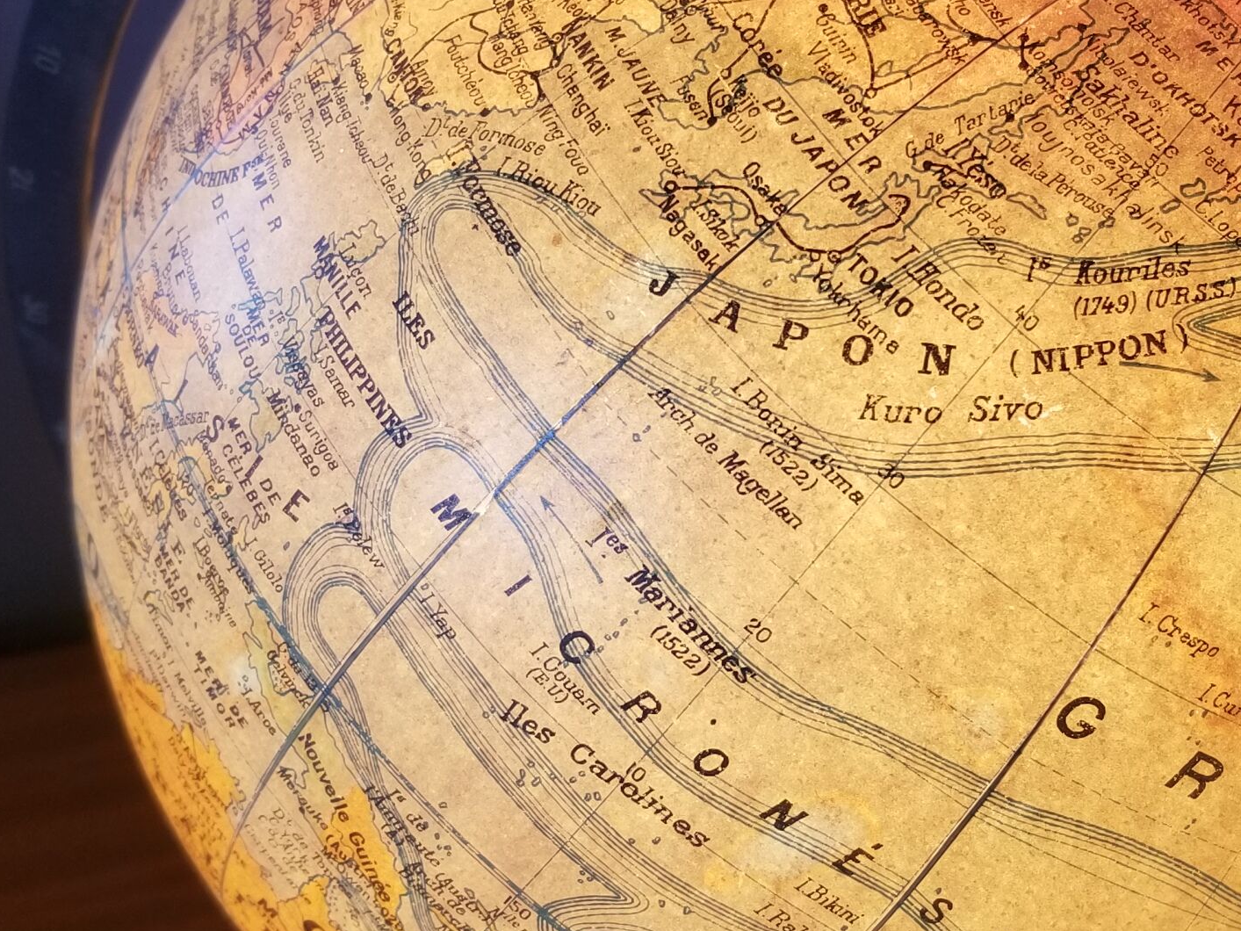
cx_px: 820
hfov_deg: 35.8
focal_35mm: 53
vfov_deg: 27.5
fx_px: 1900
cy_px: 429
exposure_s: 1/100
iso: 160
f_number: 1.7
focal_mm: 4.25
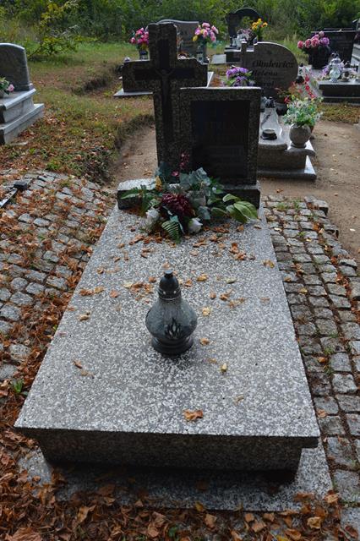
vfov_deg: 67.4
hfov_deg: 47.9
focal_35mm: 27
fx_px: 405
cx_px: 180
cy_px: 270
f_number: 6.3
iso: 100
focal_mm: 18
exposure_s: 1/160
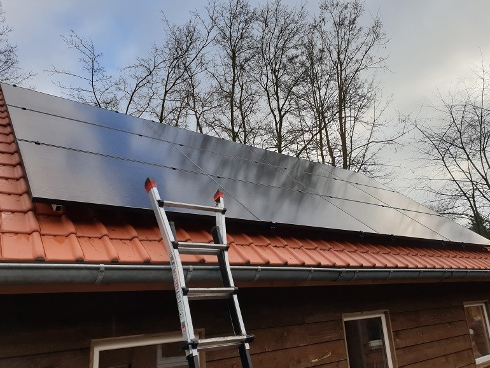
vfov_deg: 51.4
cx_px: 248
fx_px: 382
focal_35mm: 27
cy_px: 190
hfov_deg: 65.3
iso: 50
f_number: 2.4
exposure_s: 1/992
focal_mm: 4.3
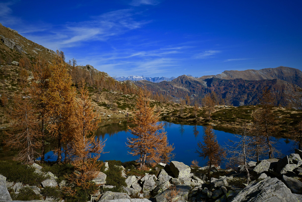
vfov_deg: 33.4
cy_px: 101
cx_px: 151
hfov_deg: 48.5
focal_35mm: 40
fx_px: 336
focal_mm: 40
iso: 250
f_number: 14
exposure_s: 1/320
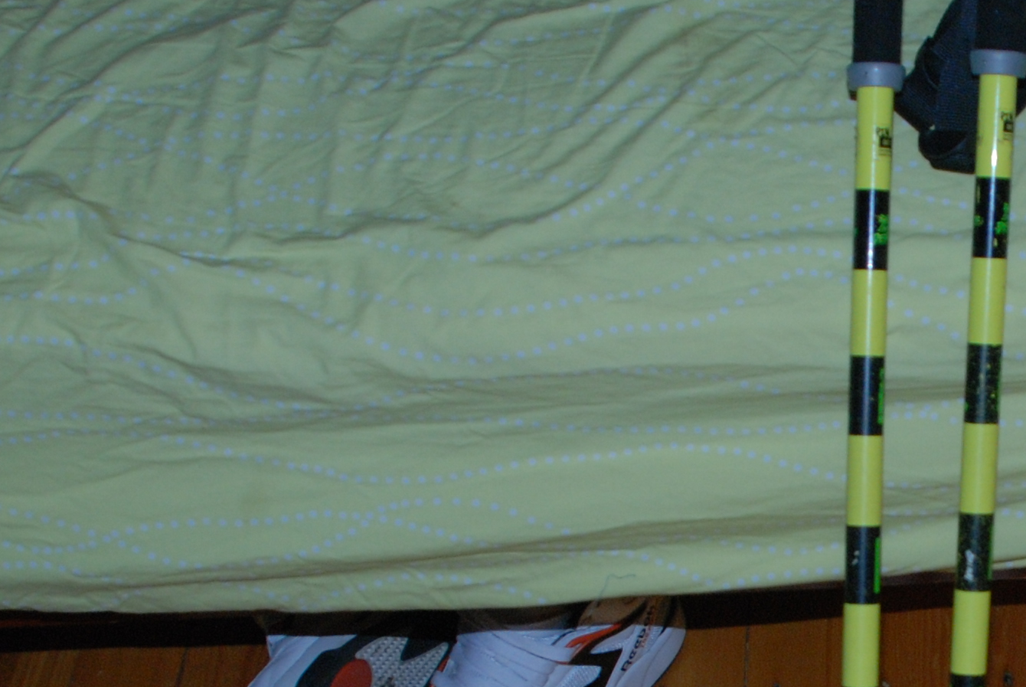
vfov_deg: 17.3
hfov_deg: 24.8
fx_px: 2226
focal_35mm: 78
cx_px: 1011
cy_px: 630
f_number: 4
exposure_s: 1/60
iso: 400
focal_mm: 18
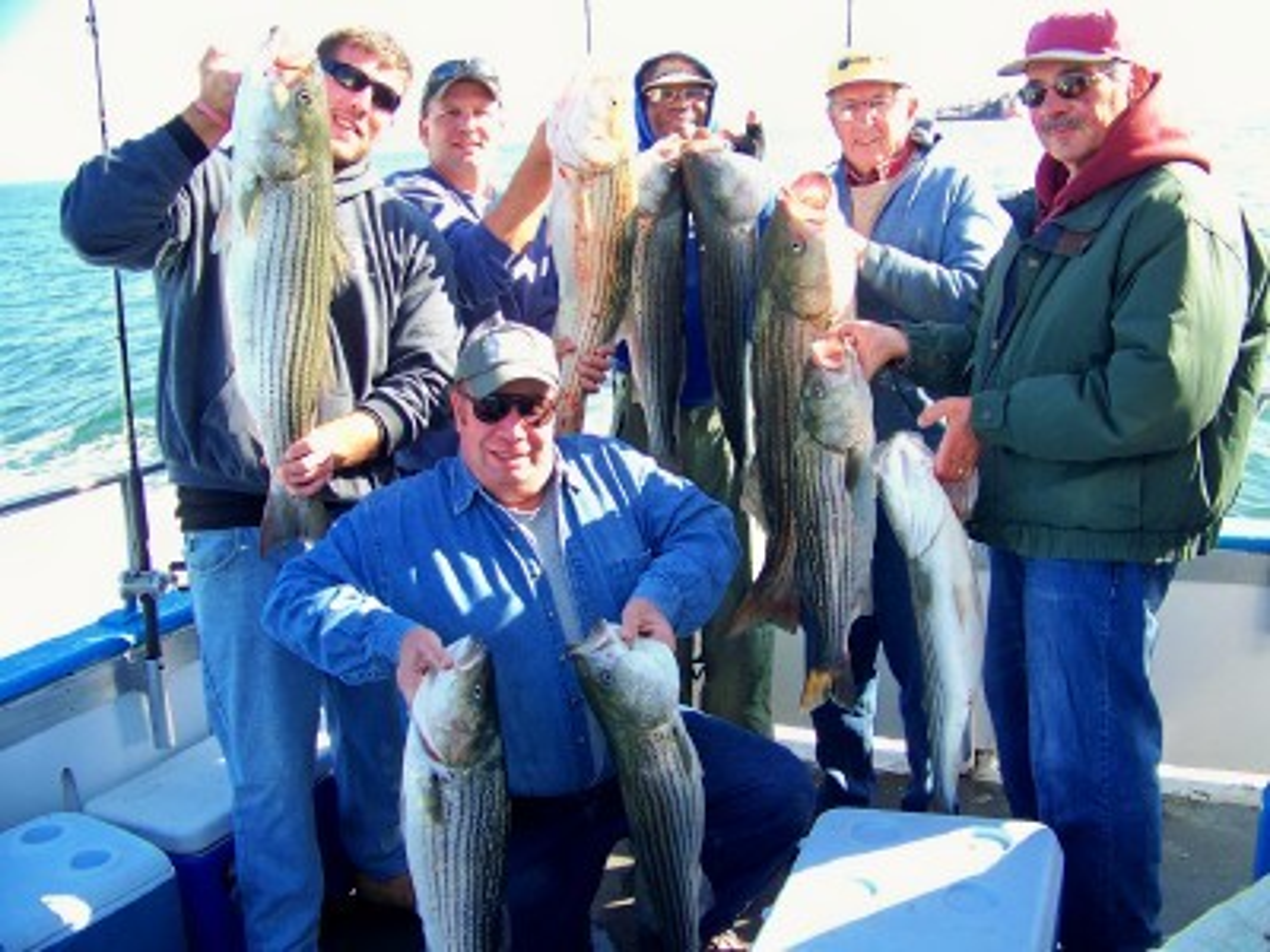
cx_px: 635
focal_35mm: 36
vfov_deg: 39.7
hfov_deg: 51.4
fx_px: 1321
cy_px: 476
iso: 64
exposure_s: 1/125
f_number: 2.8
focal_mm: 5.85
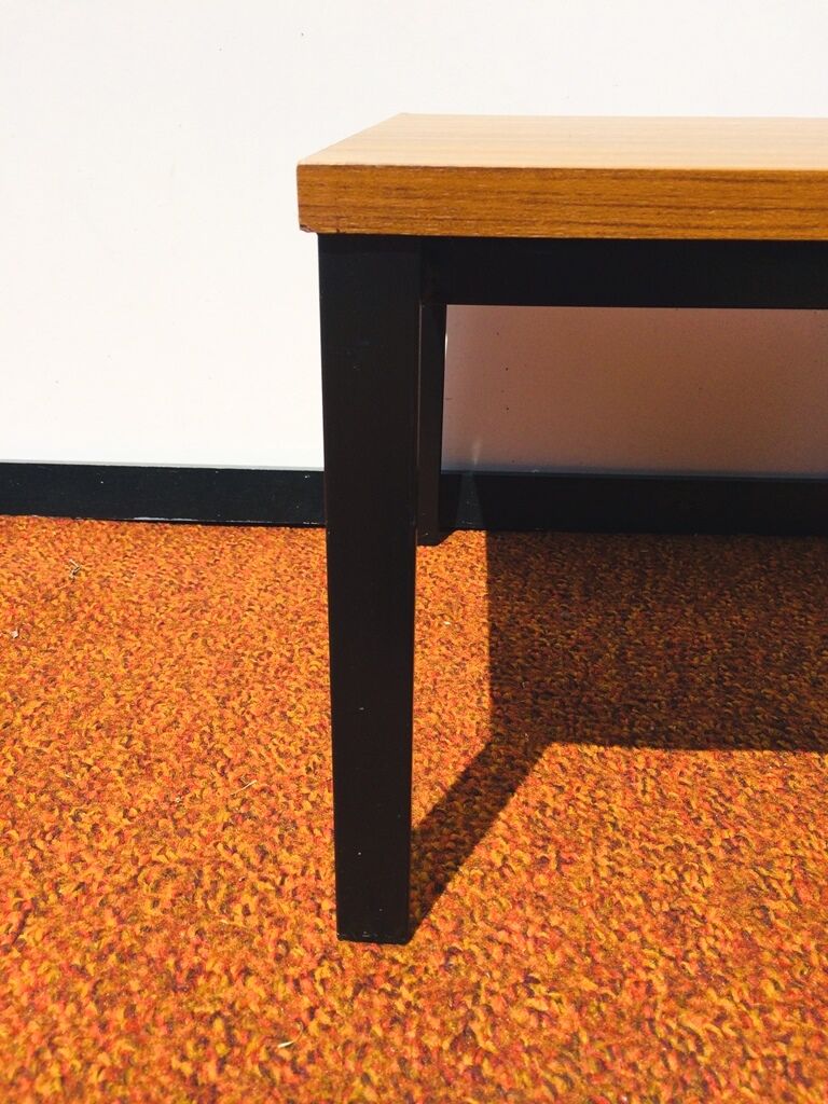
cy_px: 552
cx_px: 414
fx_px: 925
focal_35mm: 29
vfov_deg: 61.7
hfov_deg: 48.2
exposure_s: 1/3425
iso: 32
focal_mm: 4.15
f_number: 2.2
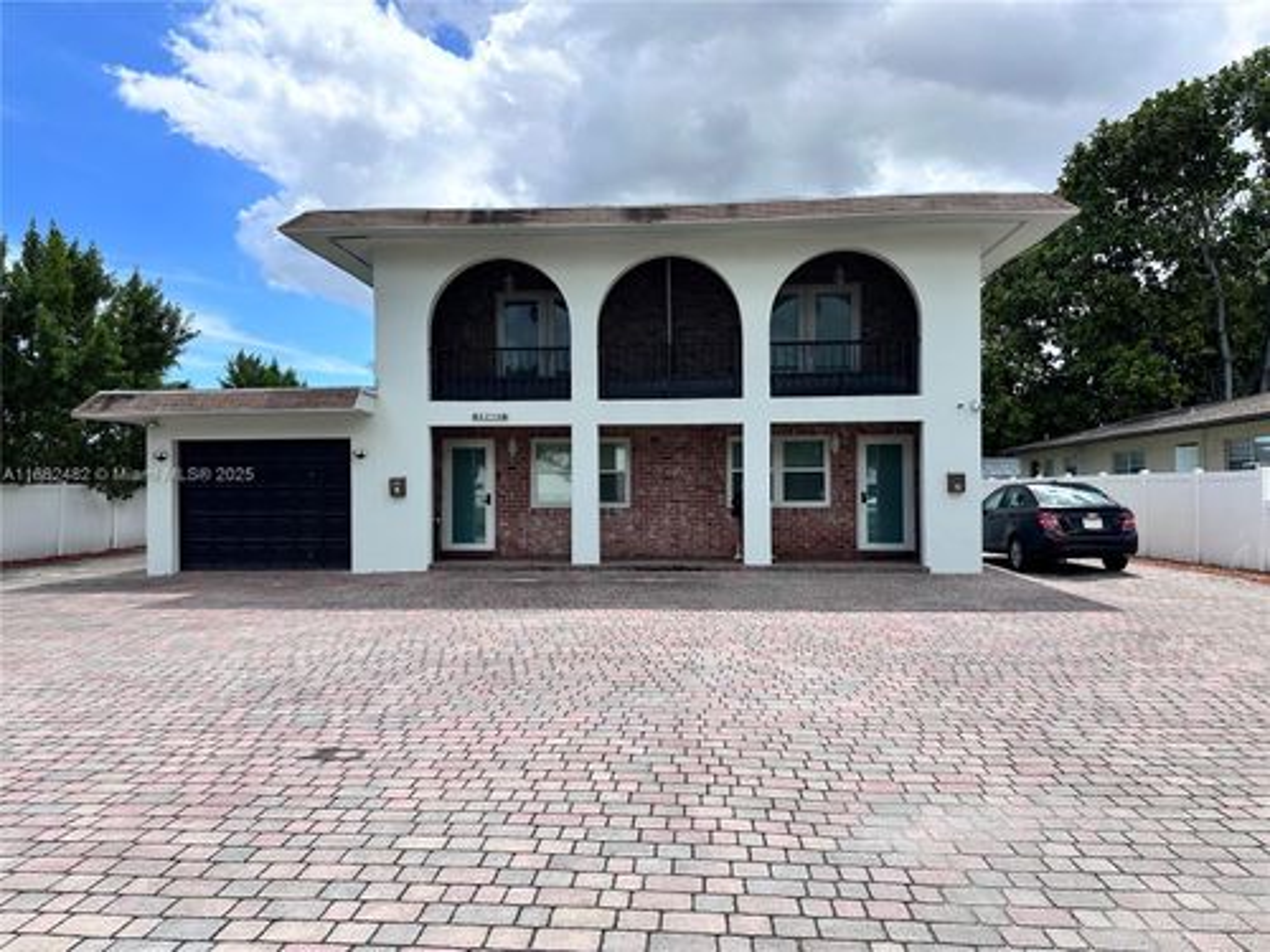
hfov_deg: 71.6
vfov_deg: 56.8
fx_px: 881
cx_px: 635
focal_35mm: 24
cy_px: 476
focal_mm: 6.86
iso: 80
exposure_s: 1/4762
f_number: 1.78
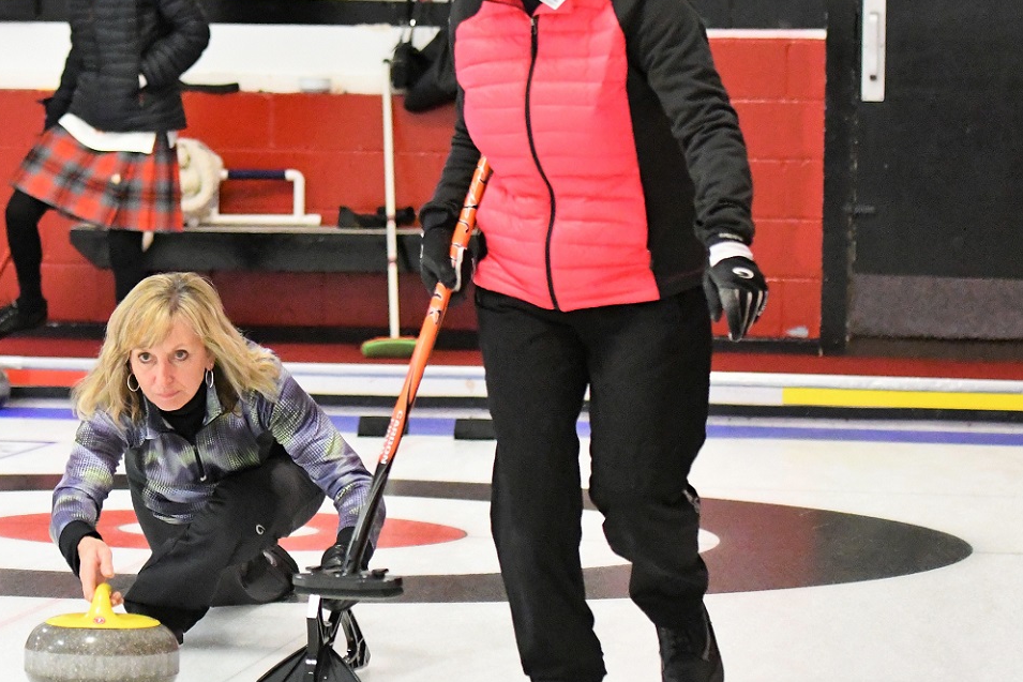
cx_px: 381
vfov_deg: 9.7
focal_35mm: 141
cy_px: 294
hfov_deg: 14.5
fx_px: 4007
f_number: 2.8
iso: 11400
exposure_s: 1/1000
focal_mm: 70
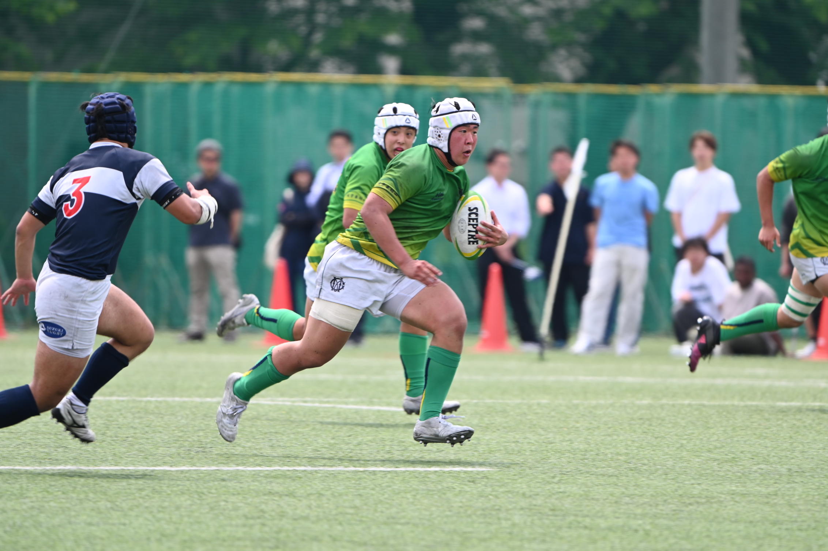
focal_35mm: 520
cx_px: 414
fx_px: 11956
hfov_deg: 4.0
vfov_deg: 2.6
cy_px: 276
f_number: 6.3
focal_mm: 520
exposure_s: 1/500
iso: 320
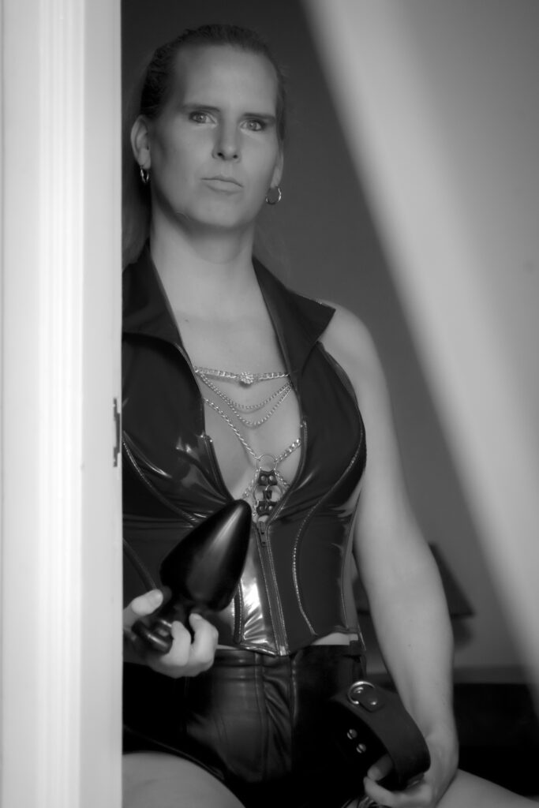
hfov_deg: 7.3
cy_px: 404
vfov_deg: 11.0
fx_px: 4198
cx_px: 270
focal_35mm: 187
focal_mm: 187
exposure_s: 1/200
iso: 5000
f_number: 6.3
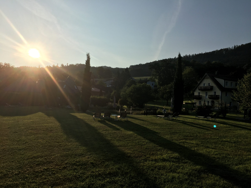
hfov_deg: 61.7
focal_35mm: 29
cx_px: 126
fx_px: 210
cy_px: 94
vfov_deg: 48.2
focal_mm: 4.15
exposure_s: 1/3497
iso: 25
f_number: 2.2
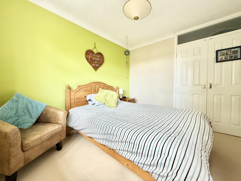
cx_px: 120
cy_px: 90
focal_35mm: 14
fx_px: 97
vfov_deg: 85.7
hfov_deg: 102.1
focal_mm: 2.22
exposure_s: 1/99
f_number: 2.2
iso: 100
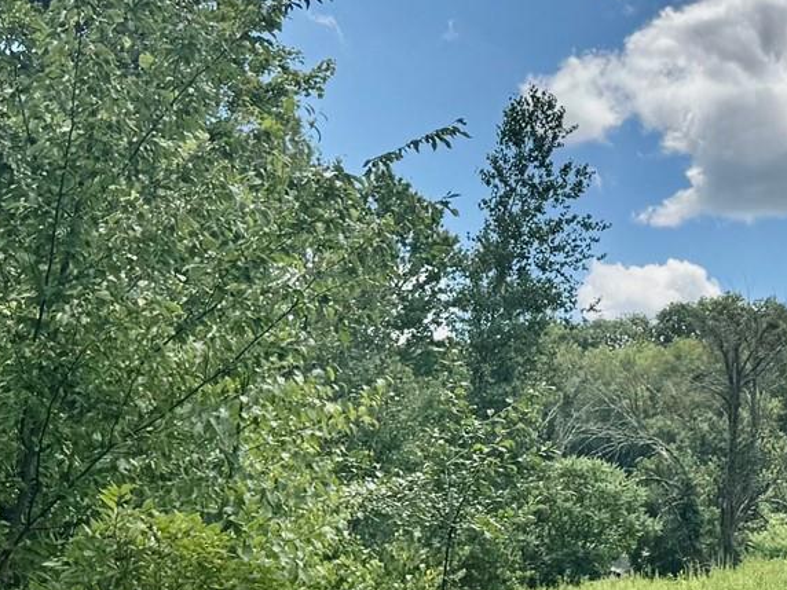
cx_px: 931
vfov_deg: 17.2
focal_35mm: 86
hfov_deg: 21.2
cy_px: 341
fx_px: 1955
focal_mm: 6.76
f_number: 1.78
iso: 80
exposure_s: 1/6410
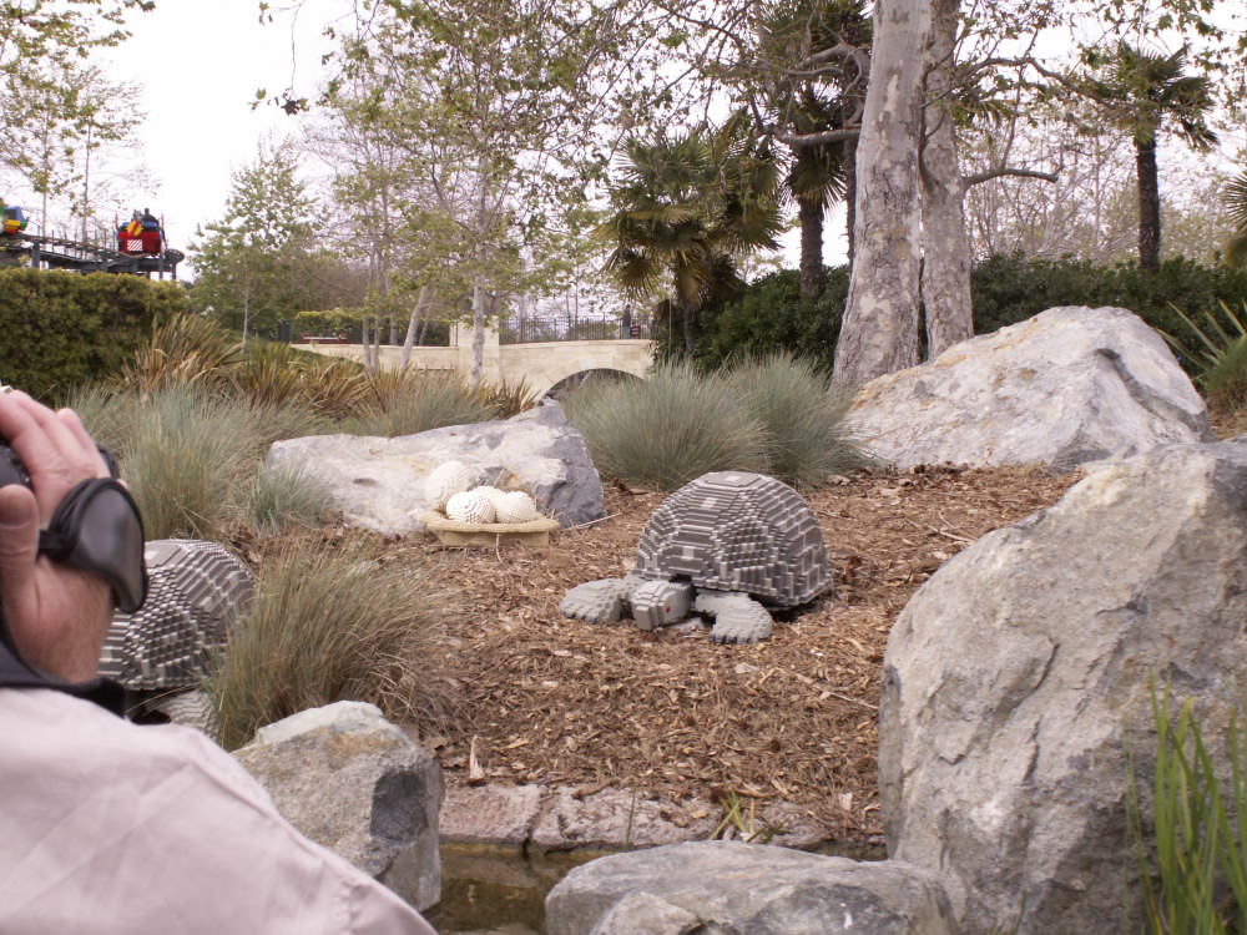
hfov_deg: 34.9
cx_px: 624
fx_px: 1981
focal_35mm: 55
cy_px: 468
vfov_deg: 26.6
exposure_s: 1/160
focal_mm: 9.1
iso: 50
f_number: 6.3
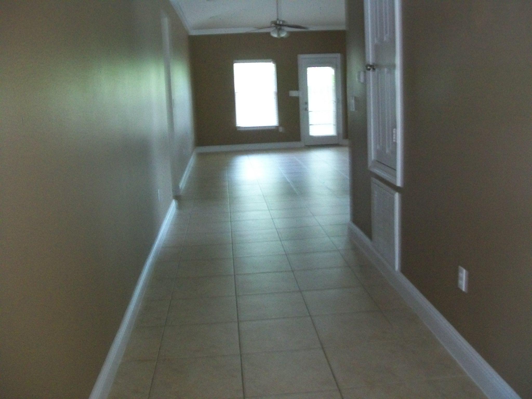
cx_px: 266
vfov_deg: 39.7
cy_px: 200
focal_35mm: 36
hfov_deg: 51.4
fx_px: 553
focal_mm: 6
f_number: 2.7
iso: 200
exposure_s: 1/8
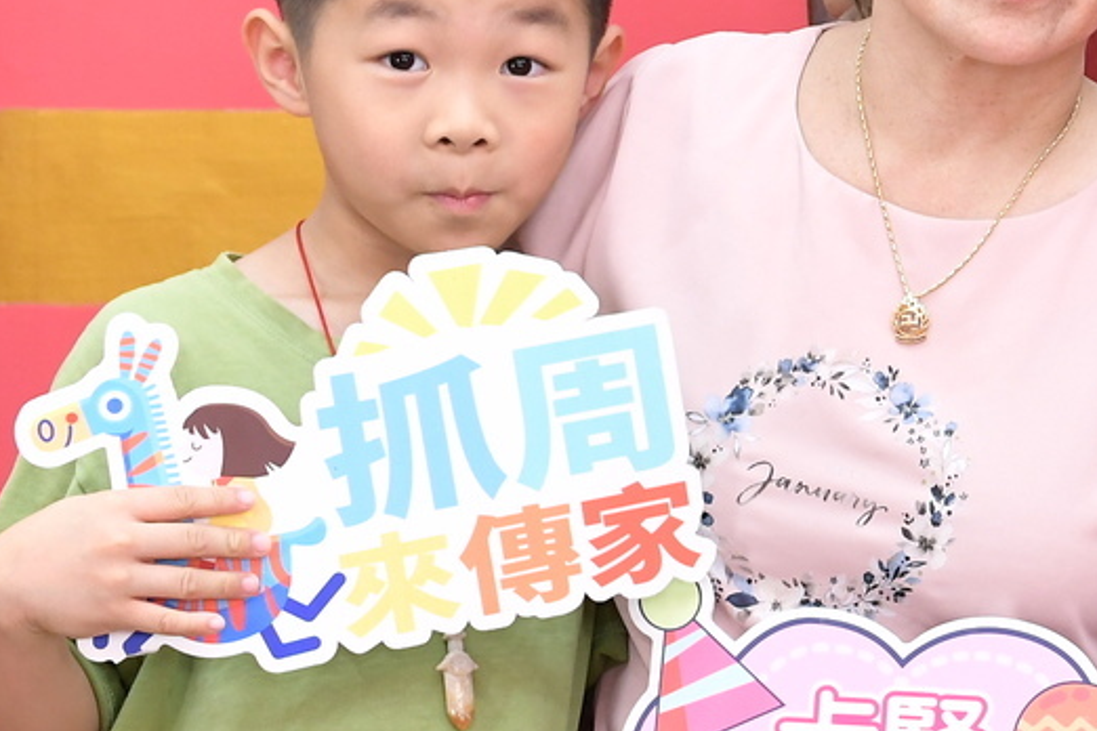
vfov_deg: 8.5
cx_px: 2099
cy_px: 214
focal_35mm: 161
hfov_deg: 11.6
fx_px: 4906
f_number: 4.5
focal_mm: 35
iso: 1000
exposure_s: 1/200
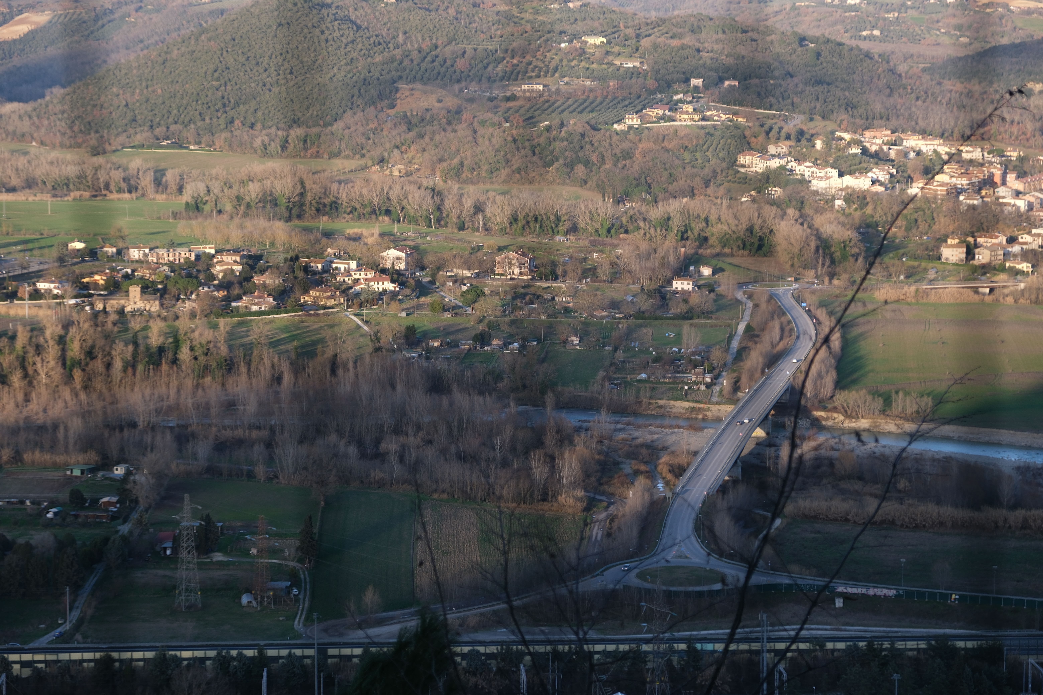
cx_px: 522
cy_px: 348
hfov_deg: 24.5
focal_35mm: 83
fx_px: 2405
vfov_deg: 16.5
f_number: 4
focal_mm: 55
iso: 200
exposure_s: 1/500
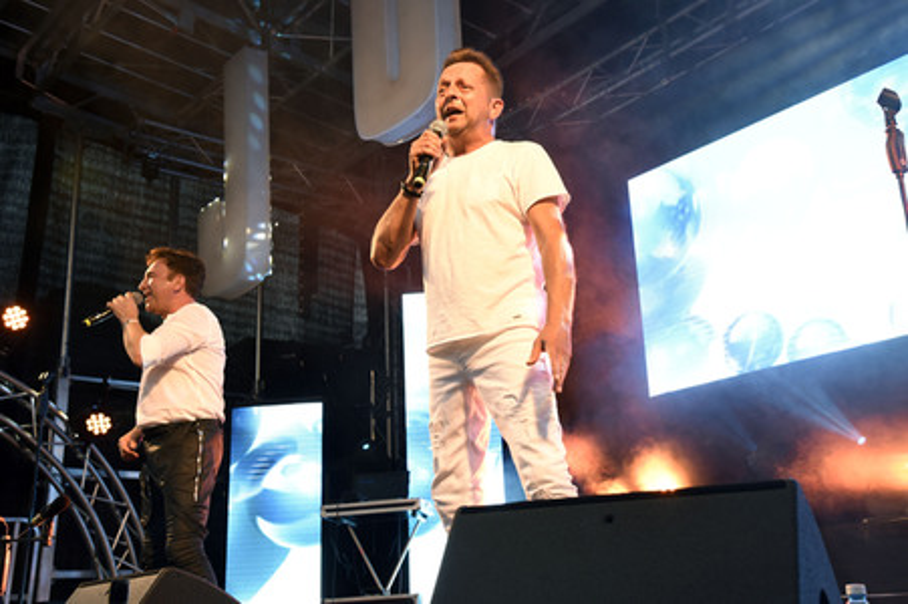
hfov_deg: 44.5
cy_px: 302
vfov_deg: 30.5
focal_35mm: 44
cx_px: 454
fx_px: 1109
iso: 1000
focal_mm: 44
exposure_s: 1/100
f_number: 6.3
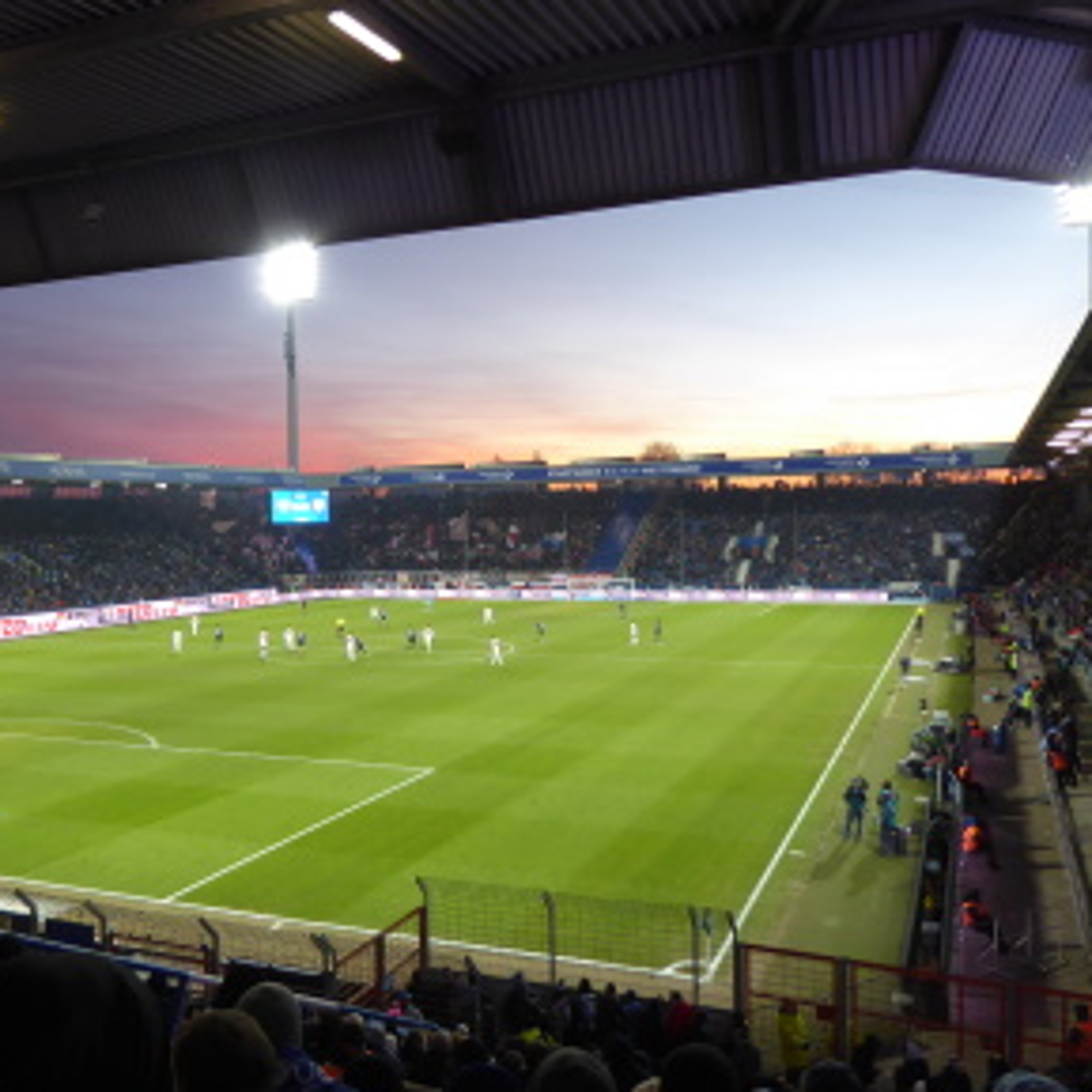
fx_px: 1178
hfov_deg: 49.4
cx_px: 438
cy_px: 537
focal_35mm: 33
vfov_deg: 49.7
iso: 200
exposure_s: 1/60
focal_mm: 4.3
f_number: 3.3
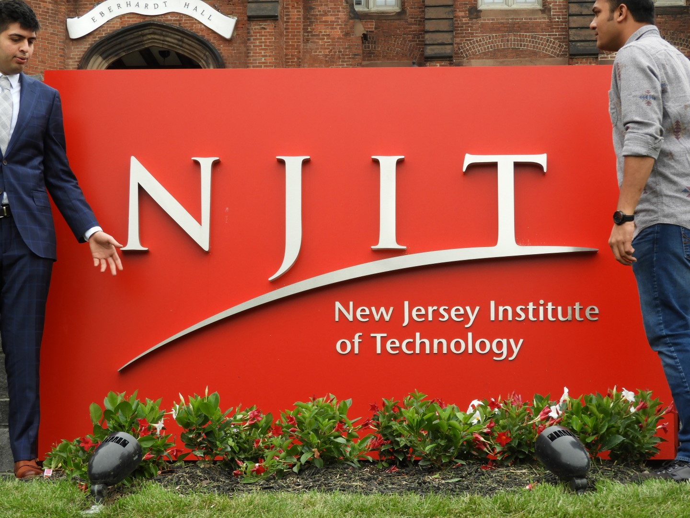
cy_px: 259
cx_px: 345
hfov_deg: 17.1
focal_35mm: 115
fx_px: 2292
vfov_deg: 12.9
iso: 100
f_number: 5
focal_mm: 20.6
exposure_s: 1/160
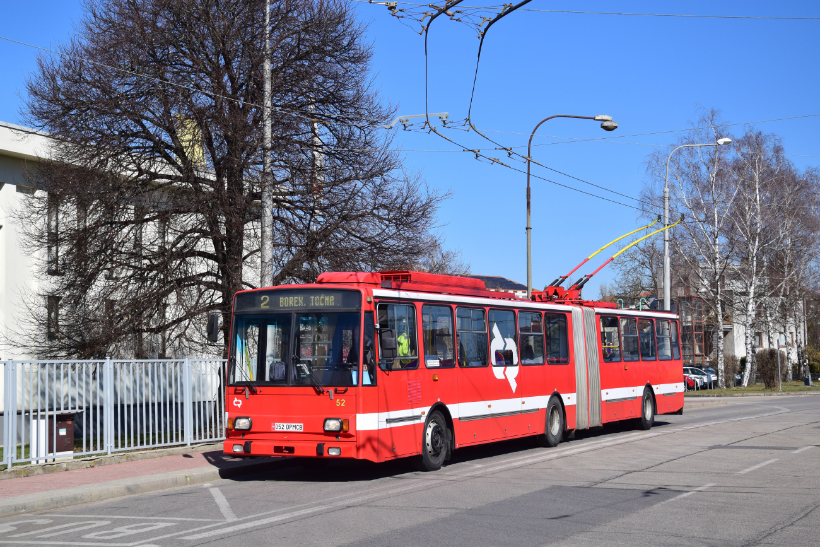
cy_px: 274
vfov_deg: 23.8
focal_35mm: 57
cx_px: 410
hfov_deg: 35.0
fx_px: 1298
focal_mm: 38
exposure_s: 1/1000
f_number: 6.3
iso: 200
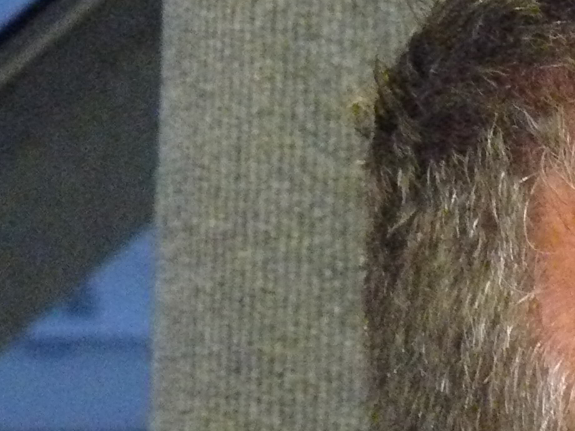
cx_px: 880
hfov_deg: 7.3
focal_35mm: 267
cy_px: 567
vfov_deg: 5.5
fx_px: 4435
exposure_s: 1/80
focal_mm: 13.4
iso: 800
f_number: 3.2
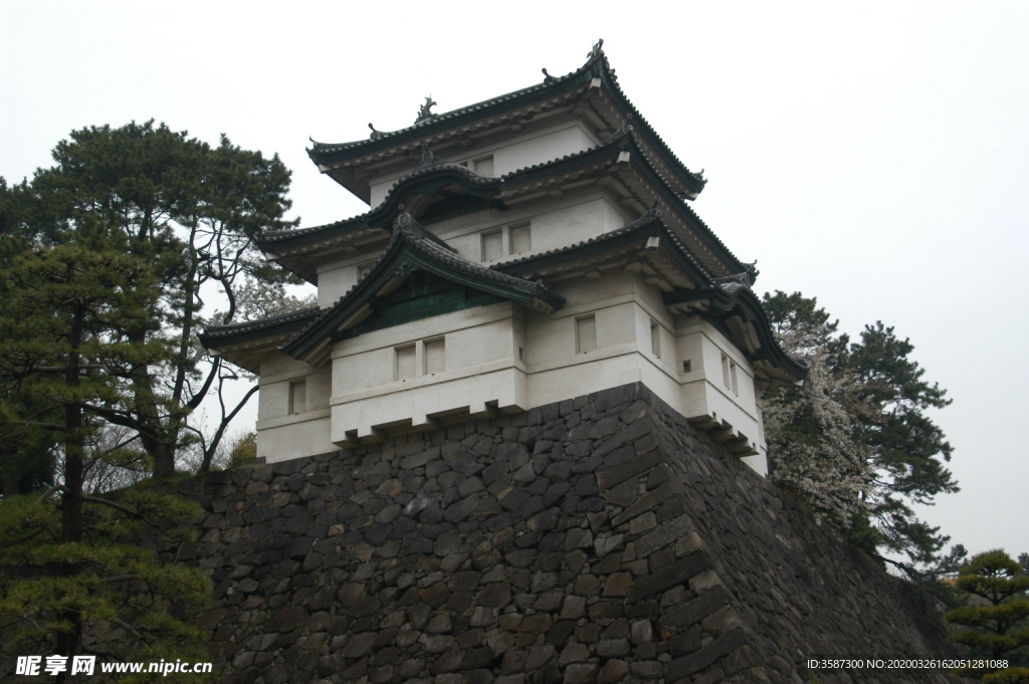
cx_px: 514
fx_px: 1285
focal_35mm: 45
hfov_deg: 43.6
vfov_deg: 29.8
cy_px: 342
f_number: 8
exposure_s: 1/250
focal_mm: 30
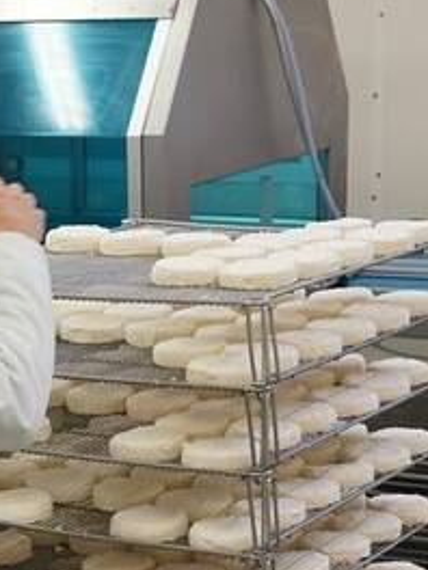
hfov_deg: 16.0
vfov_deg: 21.6
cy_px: 402
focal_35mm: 90
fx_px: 1484
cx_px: -37
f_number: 4.5
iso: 1600
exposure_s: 1/200
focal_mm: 33
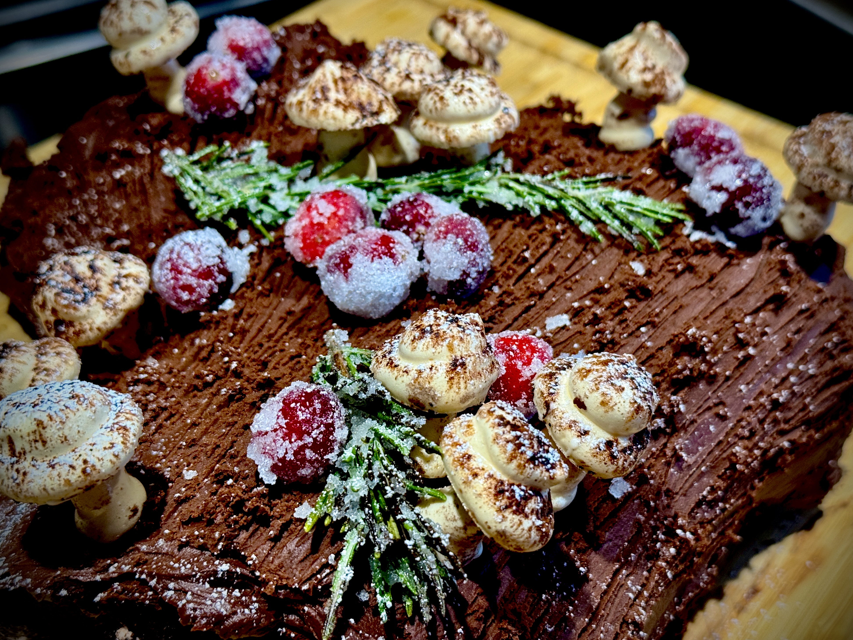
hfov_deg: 38.2
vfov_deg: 29.1
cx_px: 437
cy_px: 313
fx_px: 1232
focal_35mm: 50
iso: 125
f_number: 1.78
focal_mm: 6.76
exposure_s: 1/120
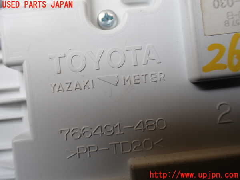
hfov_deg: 60.0
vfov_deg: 46.8
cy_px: 90
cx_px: 120
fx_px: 208
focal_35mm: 30
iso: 100
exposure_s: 1/125
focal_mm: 5.4
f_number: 2.3
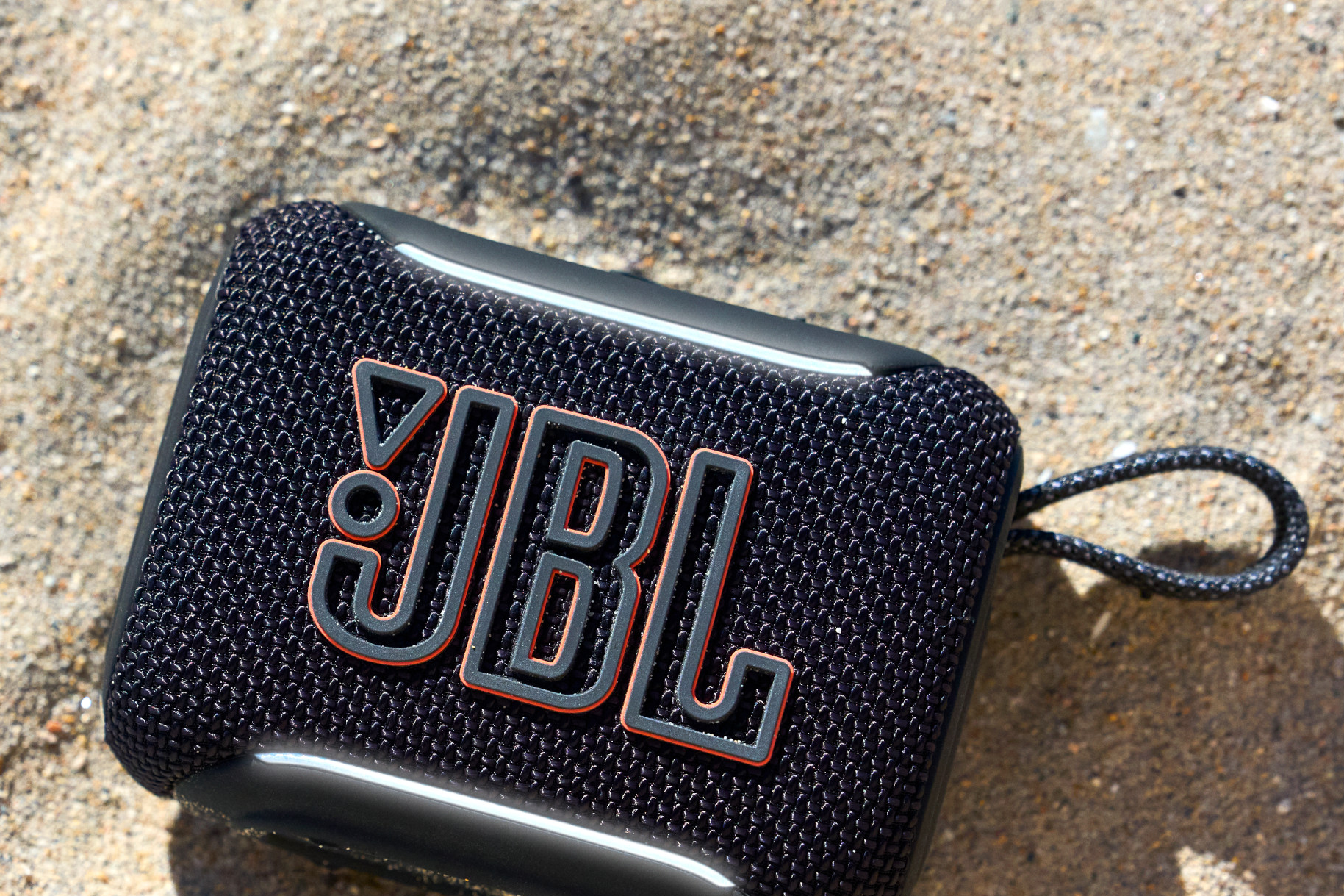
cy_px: 582
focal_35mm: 252
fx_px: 9406
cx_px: 353
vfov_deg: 5.5
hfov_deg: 8.2
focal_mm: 120
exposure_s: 1/250
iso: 800
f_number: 4
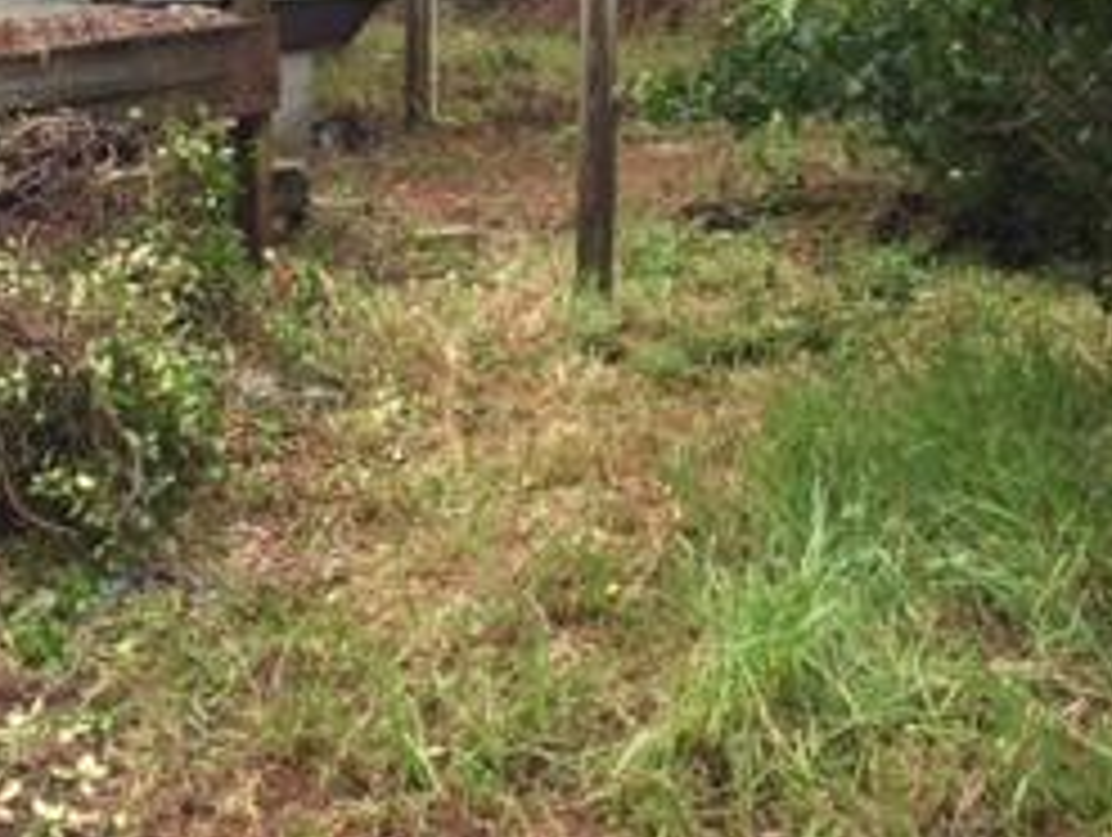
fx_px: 2413
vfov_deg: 19.6
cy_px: 266
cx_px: 477
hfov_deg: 25.9
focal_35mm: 75
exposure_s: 1/265
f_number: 2.2
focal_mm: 4.15
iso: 32
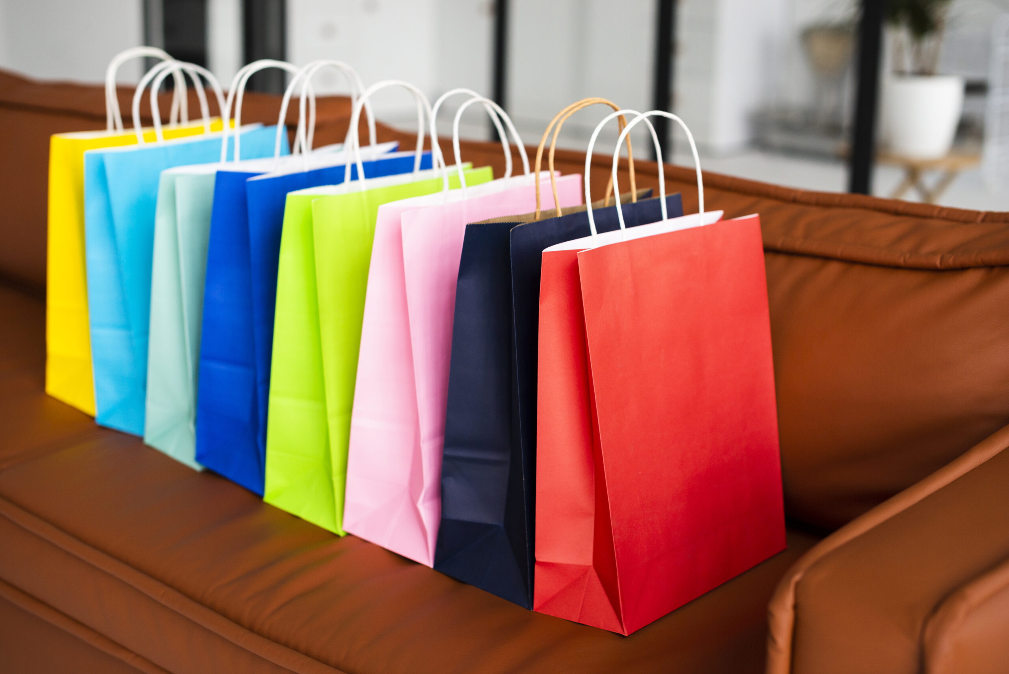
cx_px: 504
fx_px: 1402
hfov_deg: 39.6
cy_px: 337
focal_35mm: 50
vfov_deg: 27.0
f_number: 3.2
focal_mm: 50
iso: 500
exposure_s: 1/160
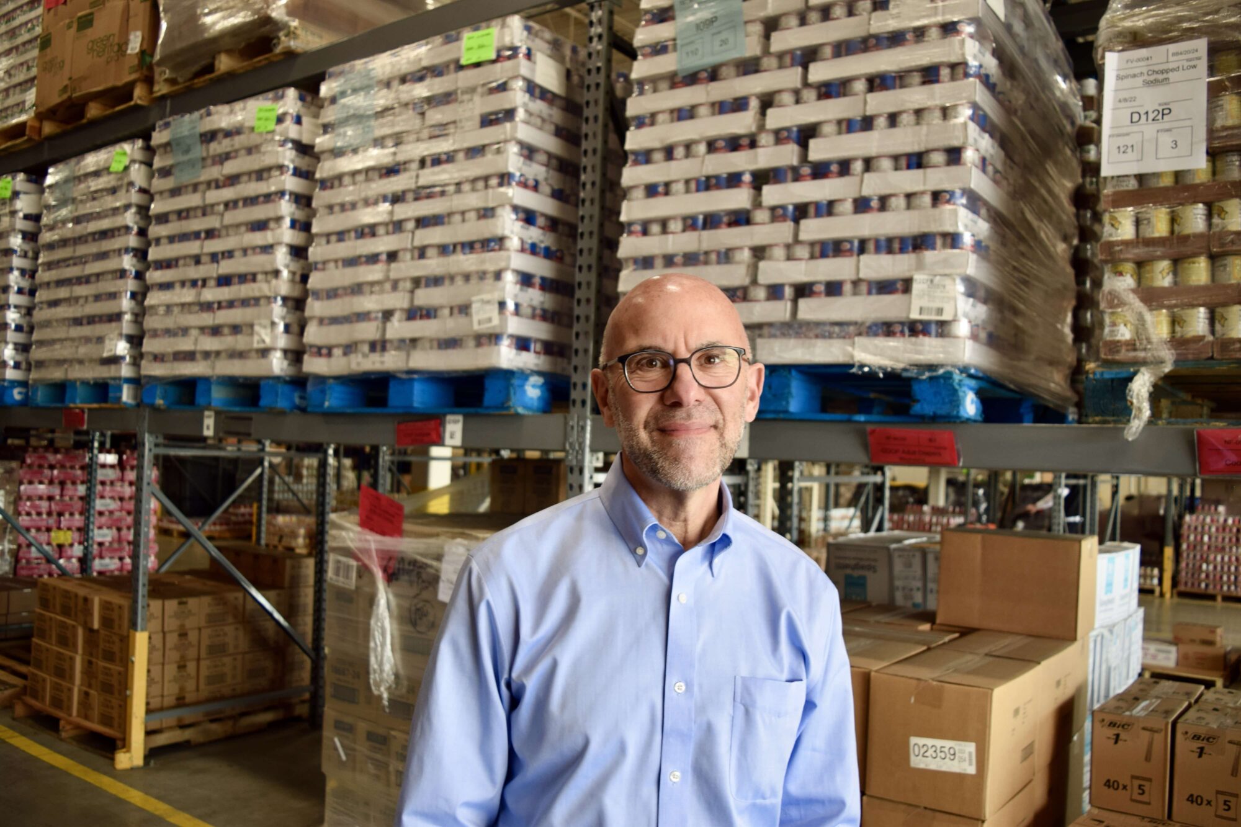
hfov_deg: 61.9
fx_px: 1034
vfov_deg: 43.6
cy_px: 414
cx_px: 620
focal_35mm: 30
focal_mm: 20
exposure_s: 1/80
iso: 400
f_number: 4.5
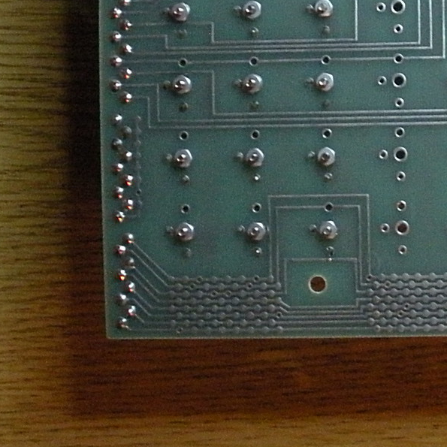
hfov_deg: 13.9
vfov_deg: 14.7
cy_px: 41
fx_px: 1709
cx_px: 694
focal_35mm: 117
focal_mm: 6.3
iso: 400
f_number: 3.5
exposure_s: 1/28.1
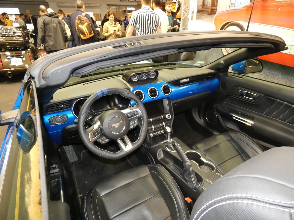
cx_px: 147
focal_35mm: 20
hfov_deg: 81.7
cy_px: 110
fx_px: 170
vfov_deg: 66.0
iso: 640
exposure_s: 1/125
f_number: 2.8
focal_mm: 3.6
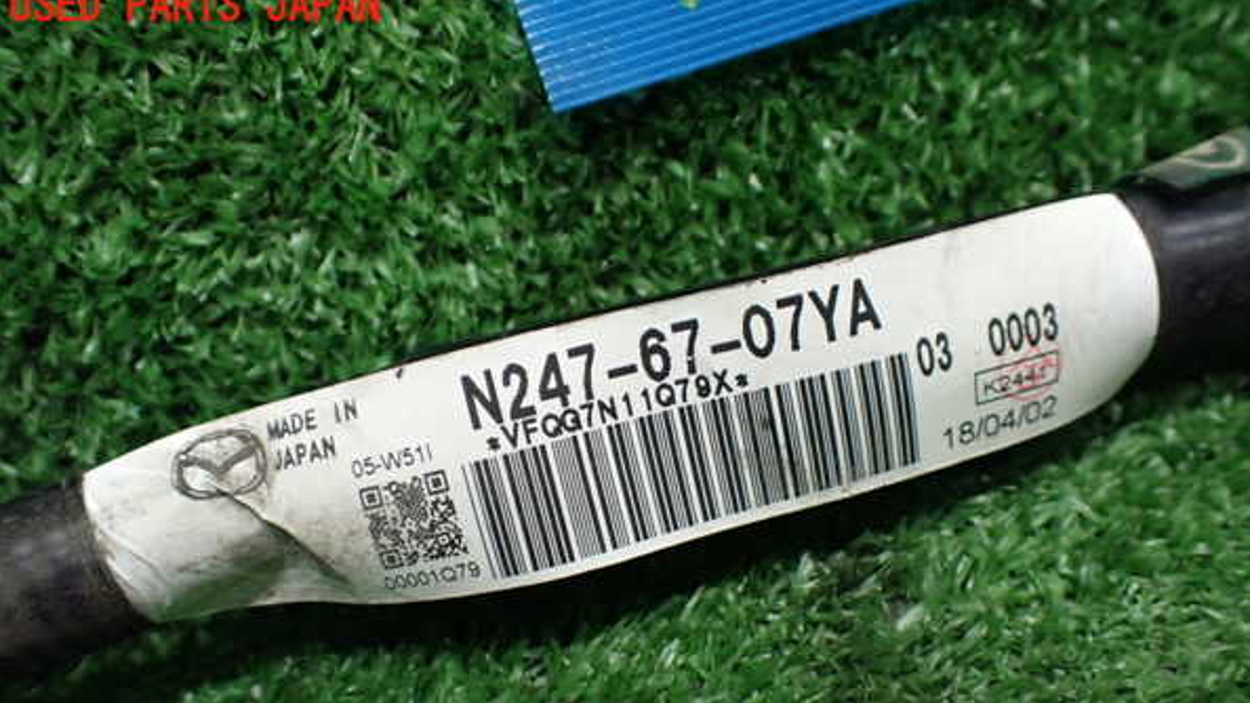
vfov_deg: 35.4
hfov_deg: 59.5
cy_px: 455
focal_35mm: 33
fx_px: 1094
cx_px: 629
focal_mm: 5.4
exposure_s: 1/125
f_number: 2.3
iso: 640
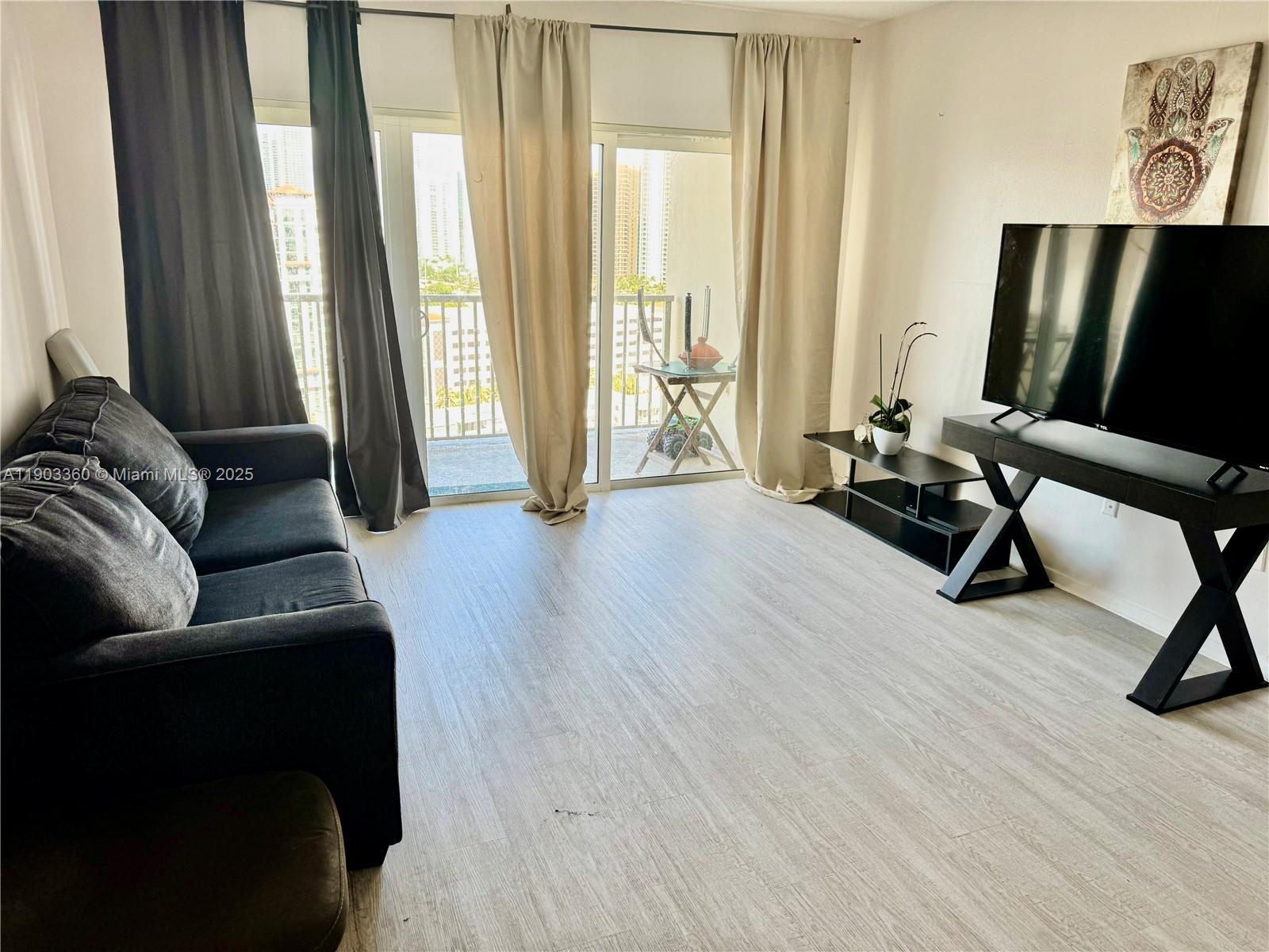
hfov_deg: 71.6
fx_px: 880
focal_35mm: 24
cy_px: 476
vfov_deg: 56.8
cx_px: 634
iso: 64
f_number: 1.78
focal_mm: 6.76
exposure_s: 1/207
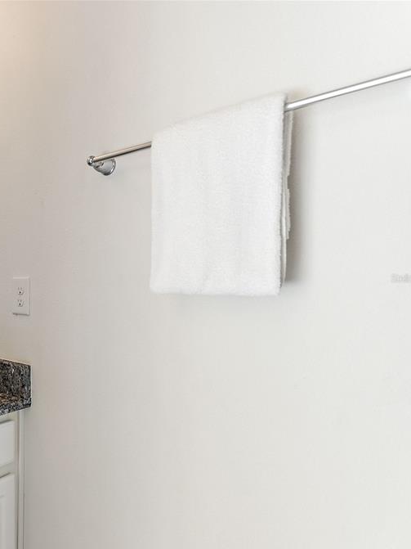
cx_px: 20
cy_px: 278
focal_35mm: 22
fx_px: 348
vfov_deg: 76.4
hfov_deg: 51.5
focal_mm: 10
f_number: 4.5
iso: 400
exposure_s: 1/20
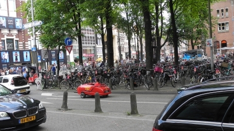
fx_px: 248
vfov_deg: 29.6
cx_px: 89
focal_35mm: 40
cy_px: 75
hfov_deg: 50.0
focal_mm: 6
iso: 100
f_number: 2.8
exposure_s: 1/200
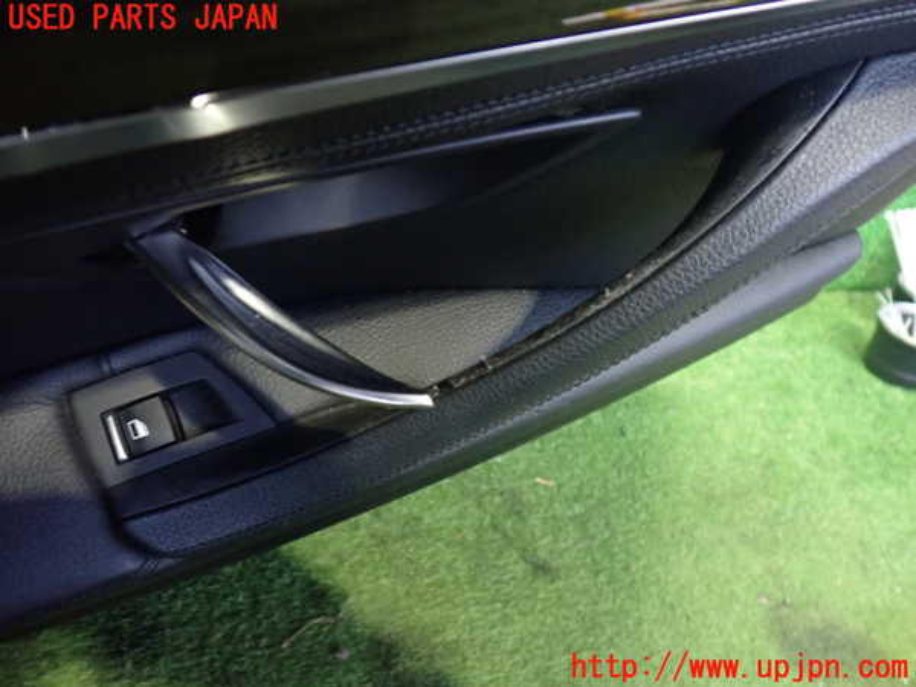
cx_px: 458
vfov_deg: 46.8
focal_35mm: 30
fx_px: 794
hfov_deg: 60.0
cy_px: 344
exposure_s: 1/25
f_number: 2.3
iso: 800
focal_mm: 5.4
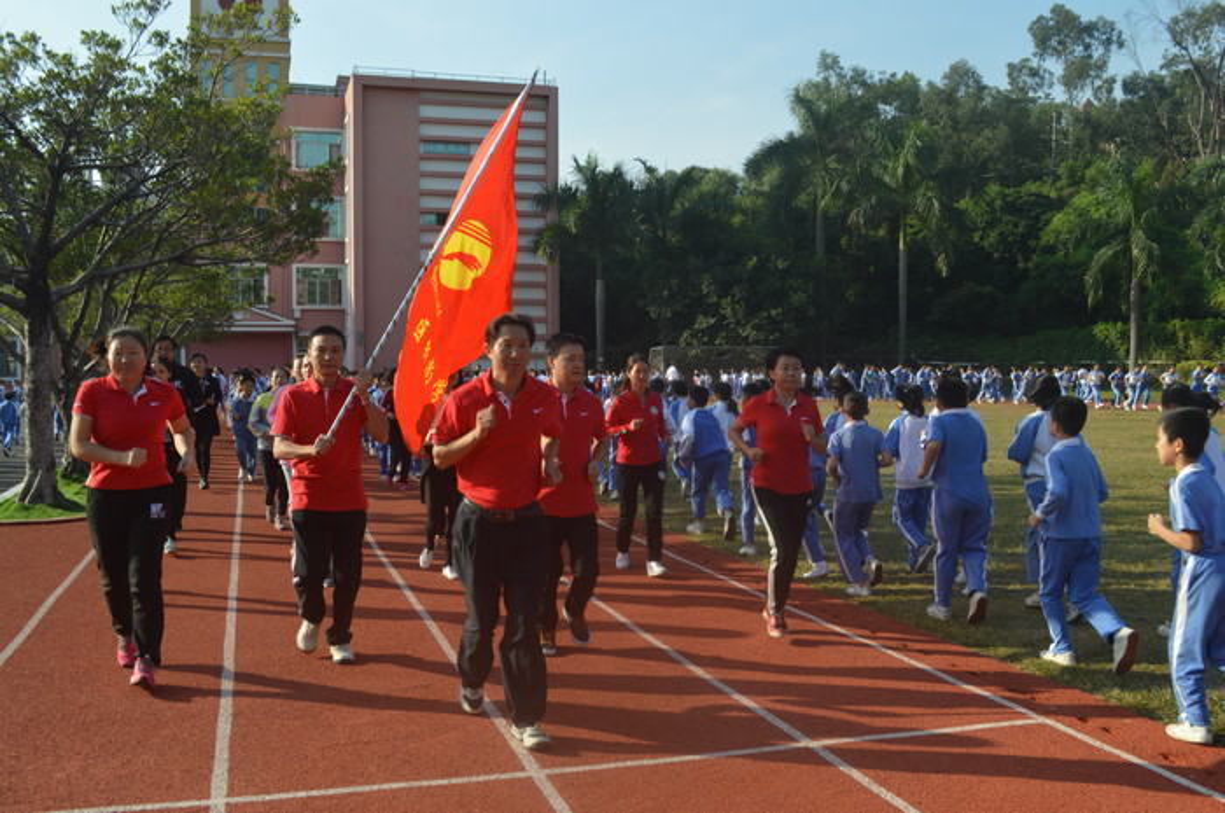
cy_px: 406
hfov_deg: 57.3
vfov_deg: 39.9
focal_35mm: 33
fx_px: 1122
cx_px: 612
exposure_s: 1/200
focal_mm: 22
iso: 100
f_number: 6.3
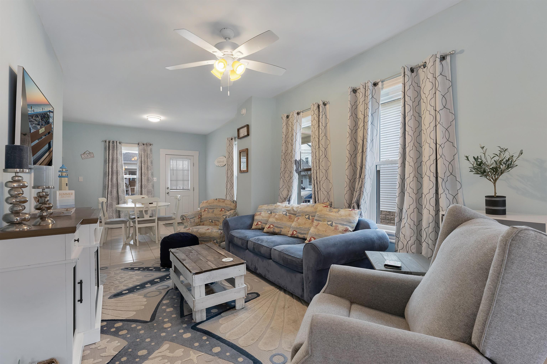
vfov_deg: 70.1
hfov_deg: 92.9
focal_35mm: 17
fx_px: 260
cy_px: 182
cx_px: 274
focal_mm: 17.1
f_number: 7.1
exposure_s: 1/10
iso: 320
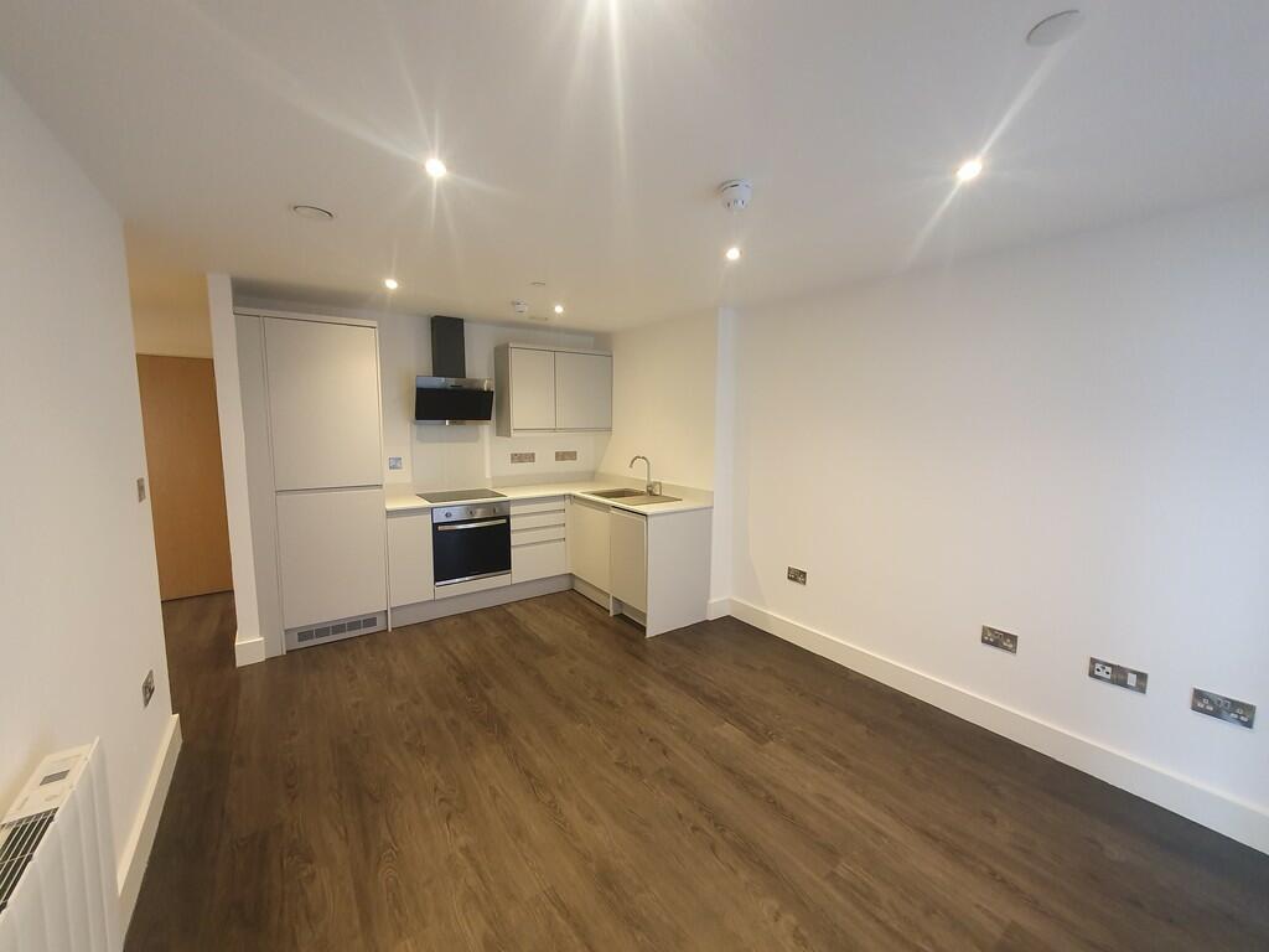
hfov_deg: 106.2
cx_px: 634
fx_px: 477
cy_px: 476
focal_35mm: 13
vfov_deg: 89.9
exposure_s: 1/33
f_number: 2.2
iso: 400
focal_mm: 1.8
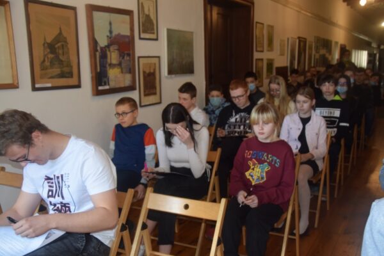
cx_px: 192
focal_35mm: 38
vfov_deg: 35.5
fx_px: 400
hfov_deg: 51.3
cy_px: 128
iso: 800
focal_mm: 25
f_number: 4
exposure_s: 1/60
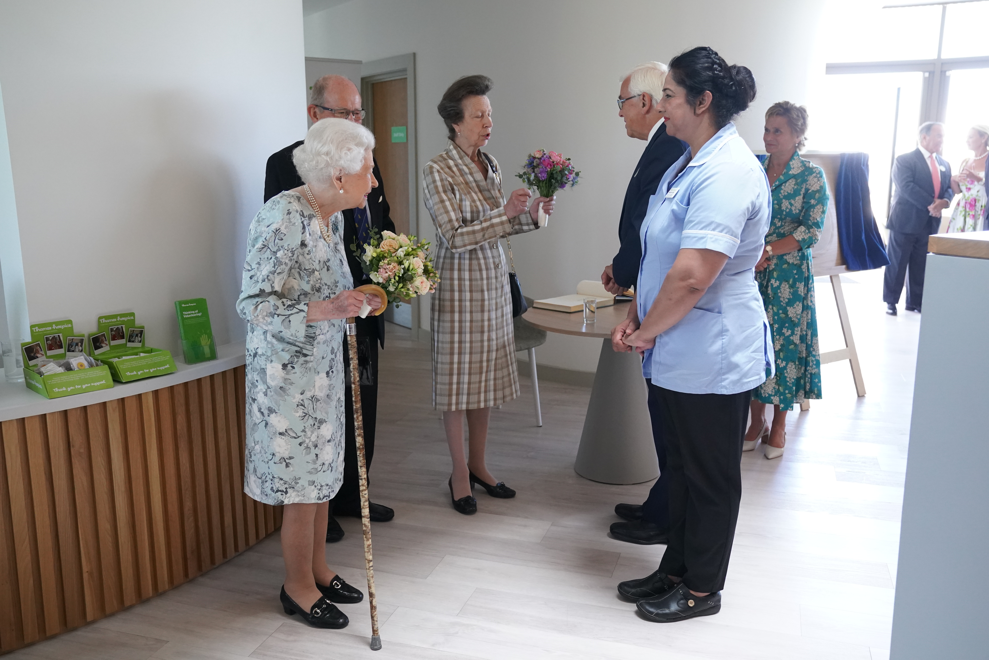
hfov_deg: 60.3
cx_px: 494
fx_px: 852
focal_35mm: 31
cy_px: 330
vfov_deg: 42.3
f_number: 4
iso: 5000
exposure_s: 1/320
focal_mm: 31
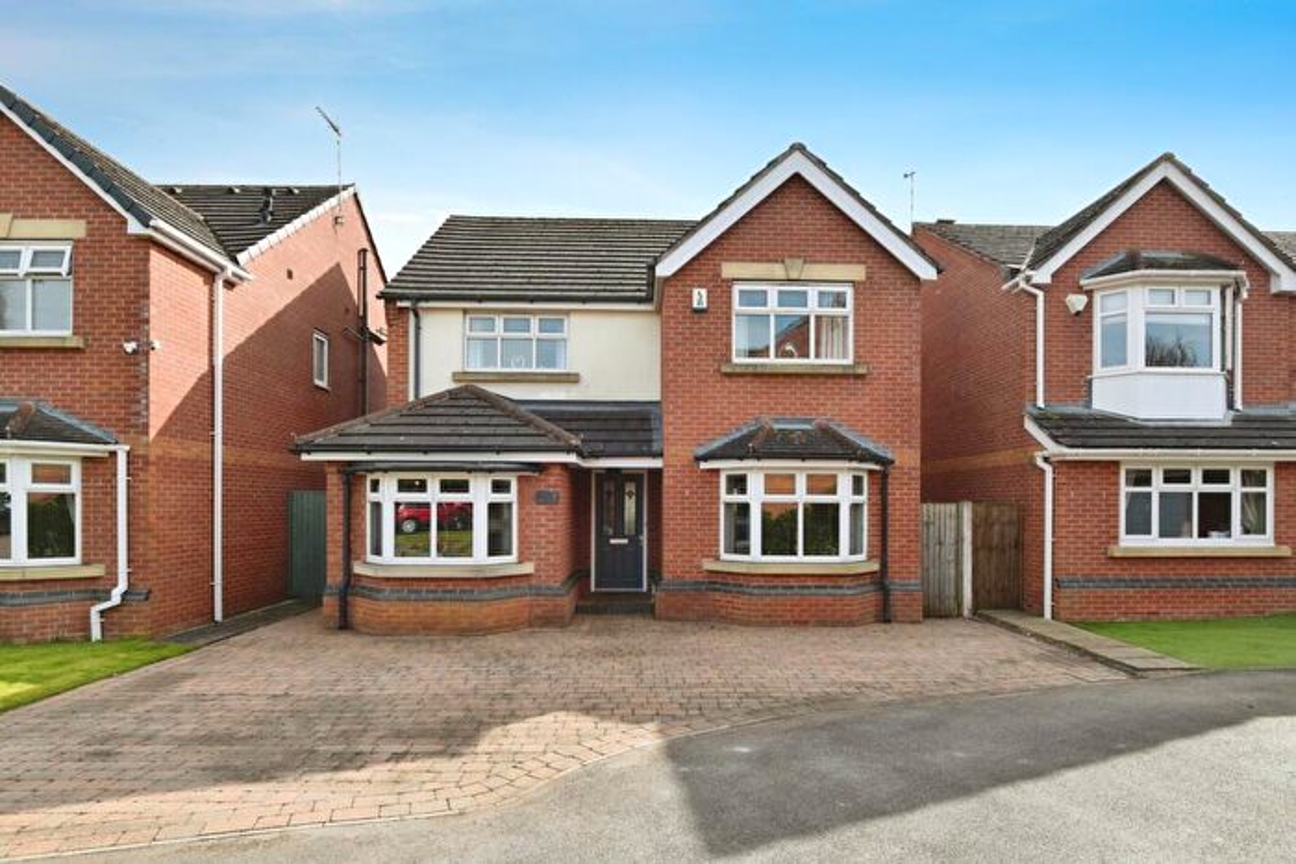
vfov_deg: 73.8
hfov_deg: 96.7
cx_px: 648
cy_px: 432
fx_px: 576
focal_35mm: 16
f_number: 7.1
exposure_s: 1/400
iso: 250
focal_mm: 16
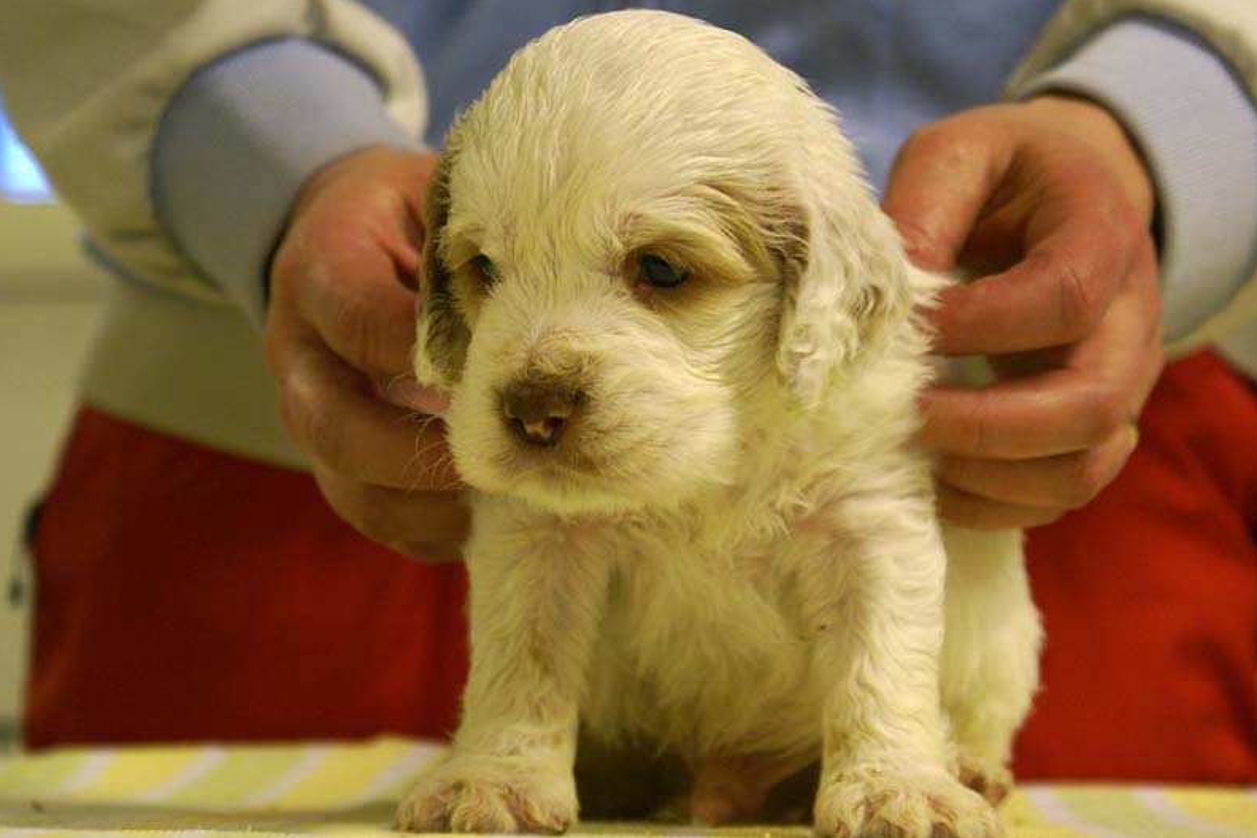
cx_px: 630
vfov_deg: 12.9
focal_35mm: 106
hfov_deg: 19.3
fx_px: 3701
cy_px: 418
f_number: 5.6
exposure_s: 1/20
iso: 400
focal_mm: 70
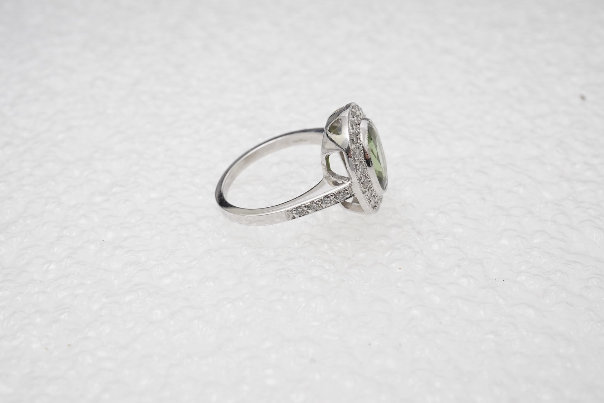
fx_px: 755
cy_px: 202
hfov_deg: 43.6
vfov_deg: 29.9
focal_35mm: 45
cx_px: 302
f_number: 20
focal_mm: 30
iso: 400
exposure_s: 1/125
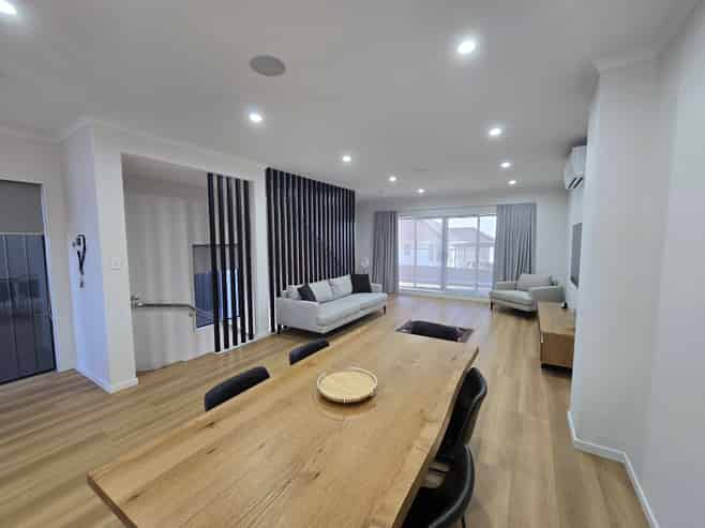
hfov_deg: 106.2
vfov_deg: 89.9
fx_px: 265
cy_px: 264
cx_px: 352
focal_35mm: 13
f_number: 2.2
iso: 125
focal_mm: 2.2
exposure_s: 1/50
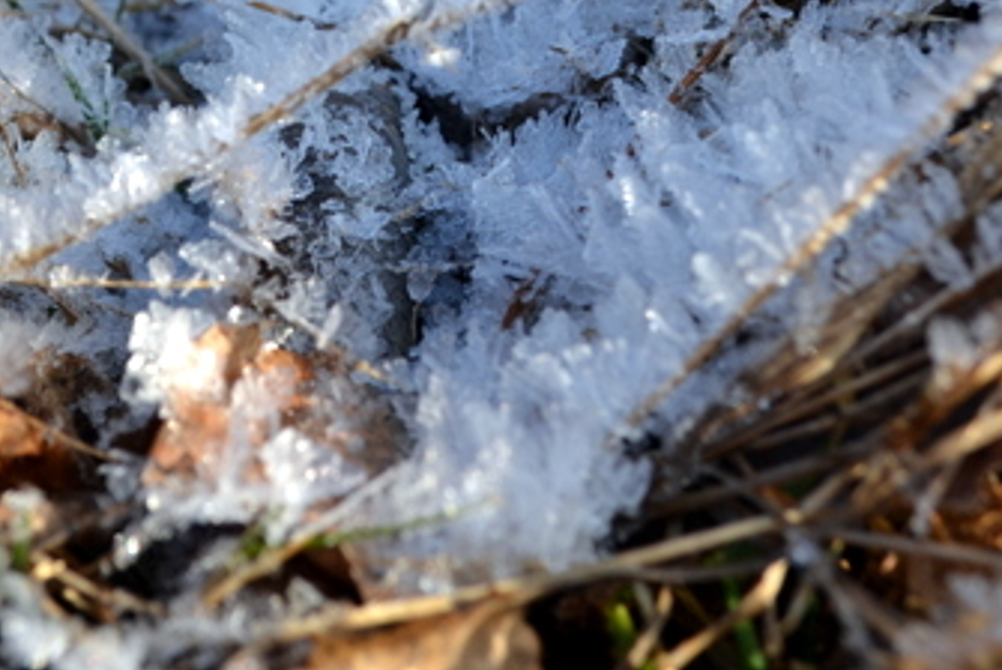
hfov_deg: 23.3
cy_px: -126
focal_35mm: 86
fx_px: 2396
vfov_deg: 15.4
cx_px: 191
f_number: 8
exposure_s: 1/125
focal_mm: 24
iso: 110
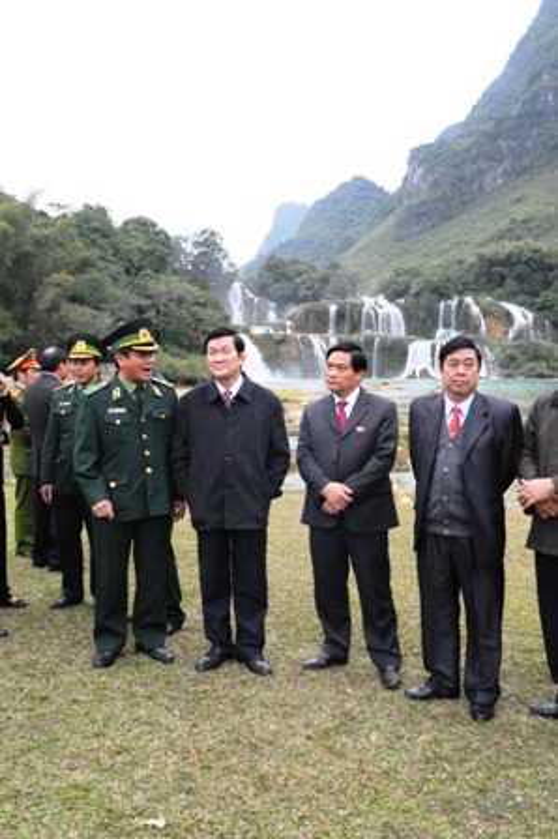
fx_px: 768
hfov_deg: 39.9
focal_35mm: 33
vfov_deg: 57.3
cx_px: 279
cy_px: 420
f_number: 8
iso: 3200
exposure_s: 1/320
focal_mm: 22
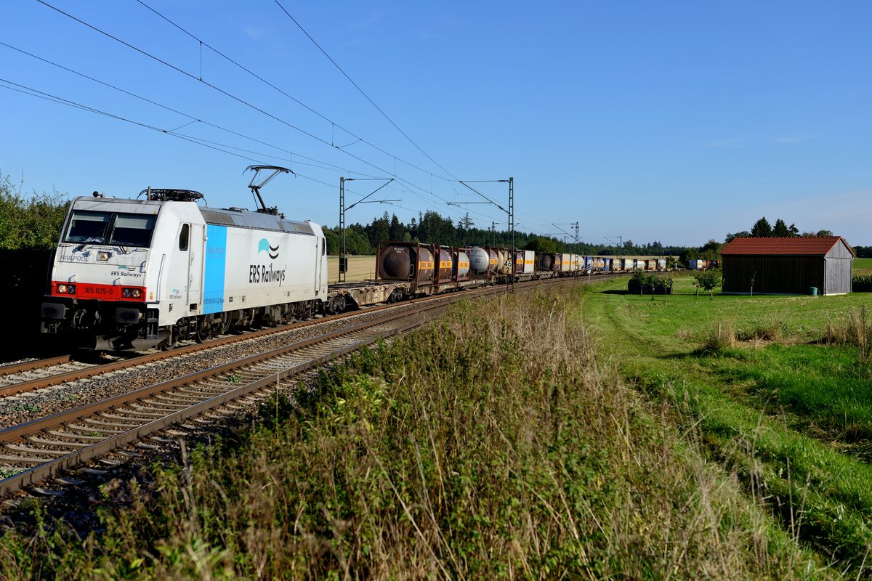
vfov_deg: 28.1
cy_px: 290
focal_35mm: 48
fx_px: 1163
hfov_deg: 41.1
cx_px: 436
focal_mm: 48
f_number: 5.6
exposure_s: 1/1600
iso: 200
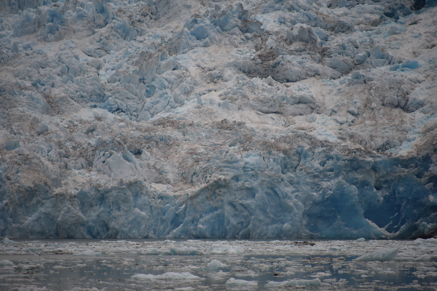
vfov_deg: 4.6
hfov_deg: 6.9
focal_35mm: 300
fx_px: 3642
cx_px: 218
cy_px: 146
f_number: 5.6
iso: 640
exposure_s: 1/640
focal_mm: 300
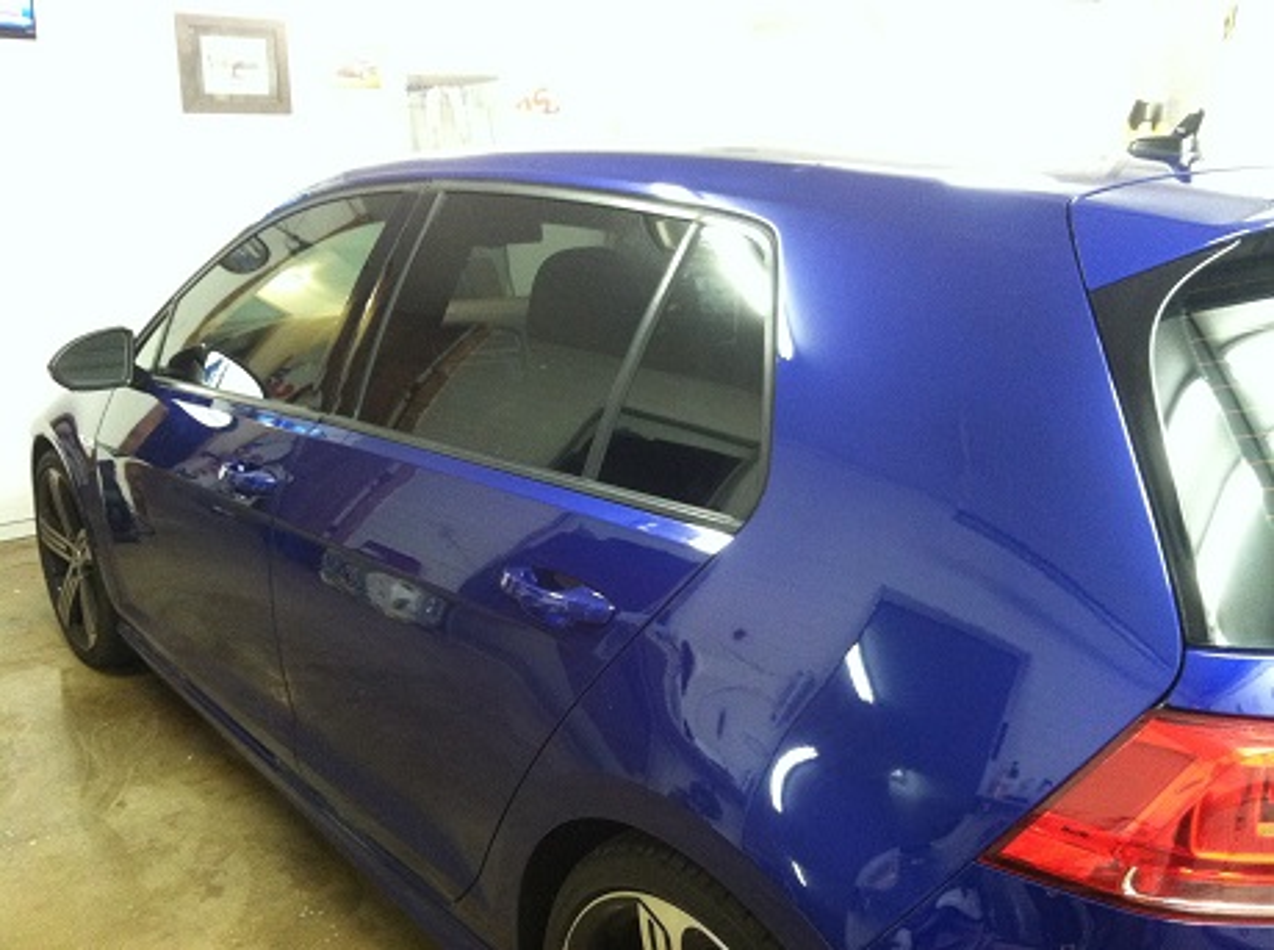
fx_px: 1285
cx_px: 637
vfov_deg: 40.6
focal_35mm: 35
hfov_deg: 52.7
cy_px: 475
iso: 400
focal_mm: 3.85
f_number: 2.8
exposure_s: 1/15
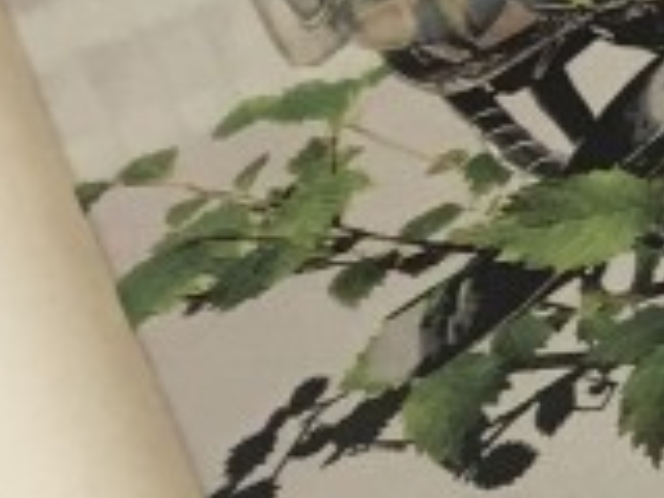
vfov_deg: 8.0
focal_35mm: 186
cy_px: 378
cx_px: 1863
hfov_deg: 9.0
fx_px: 3568
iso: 40
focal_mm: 4.15
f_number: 2.2
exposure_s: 1/17
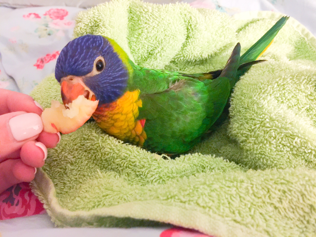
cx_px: 158
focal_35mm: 29
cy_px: 118
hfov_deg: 61.7
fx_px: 265
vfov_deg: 48.2
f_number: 2.2
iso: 160
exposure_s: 1/8
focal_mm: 4.15
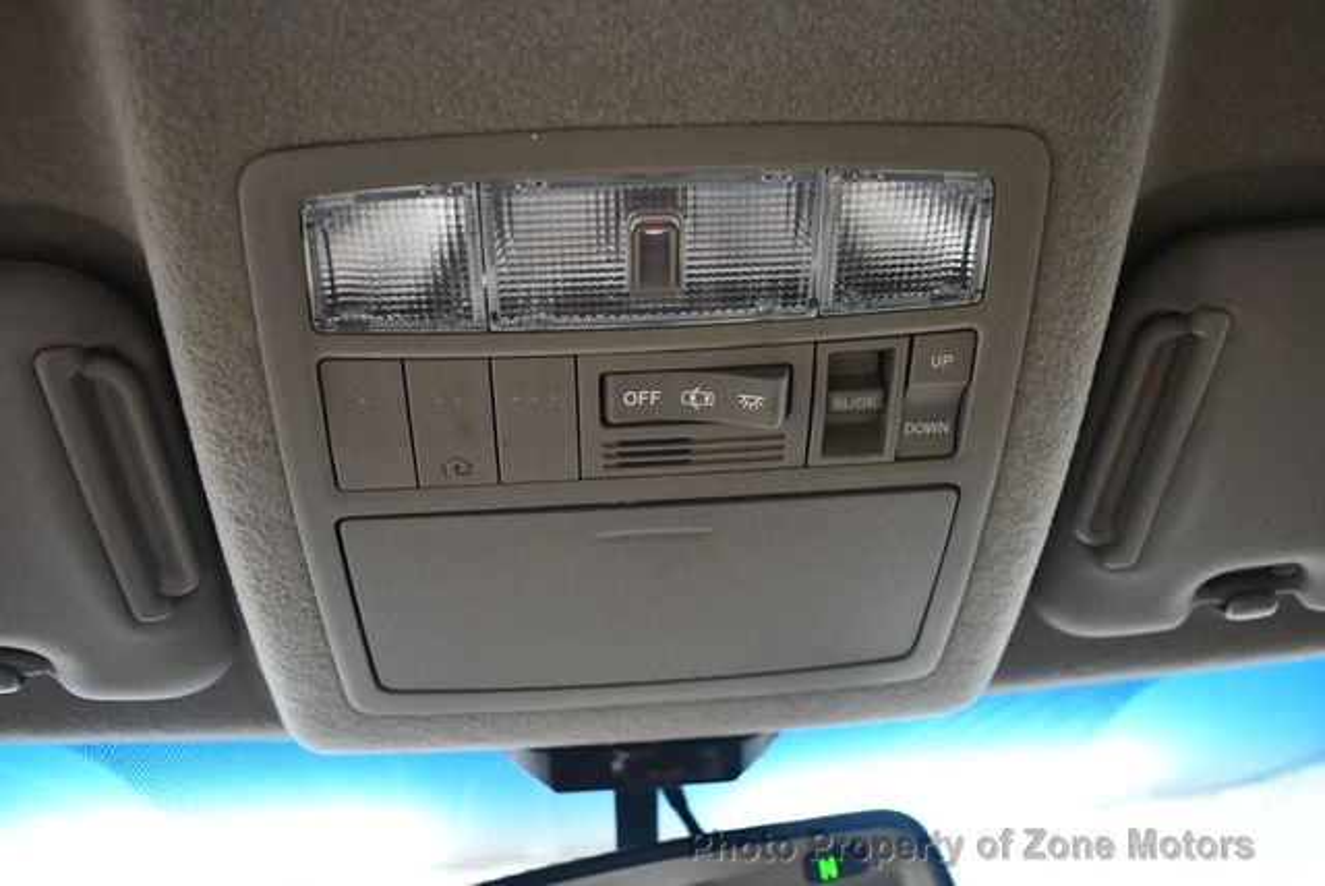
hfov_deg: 53.1
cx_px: 662
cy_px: 443
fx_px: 1326
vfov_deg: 36.9
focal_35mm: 36
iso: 4500
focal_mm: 18
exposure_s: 1/60
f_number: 3.5
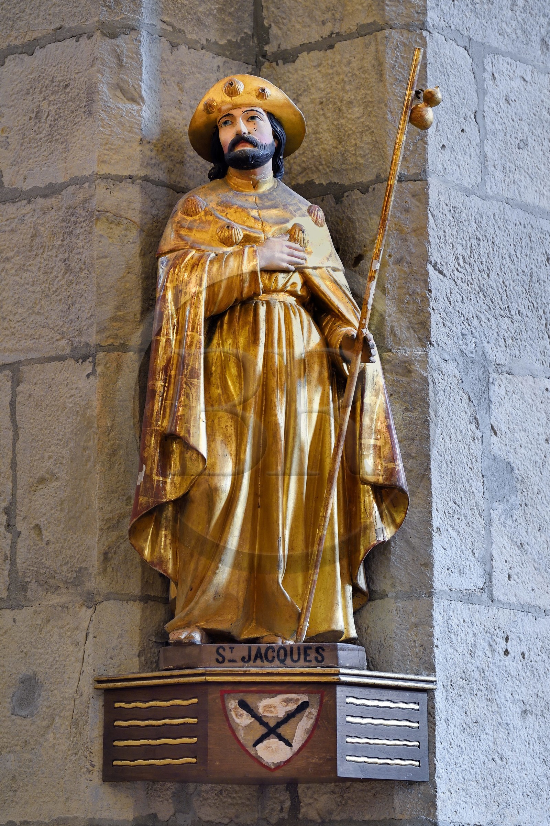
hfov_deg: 10.5
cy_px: 413
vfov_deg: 15.8
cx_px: 275
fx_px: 2982
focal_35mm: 130
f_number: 7.1
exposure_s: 1/30
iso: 1600
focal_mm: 130
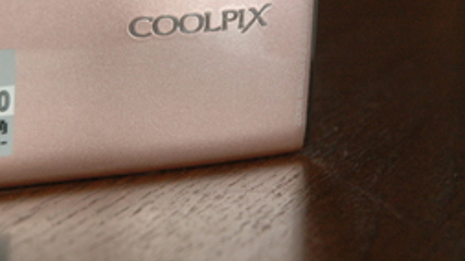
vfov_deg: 5.8
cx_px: 137
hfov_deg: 10.4
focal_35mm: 208
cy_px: 13
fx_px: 2563
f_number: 6.3
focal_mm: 70
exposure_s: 1/2
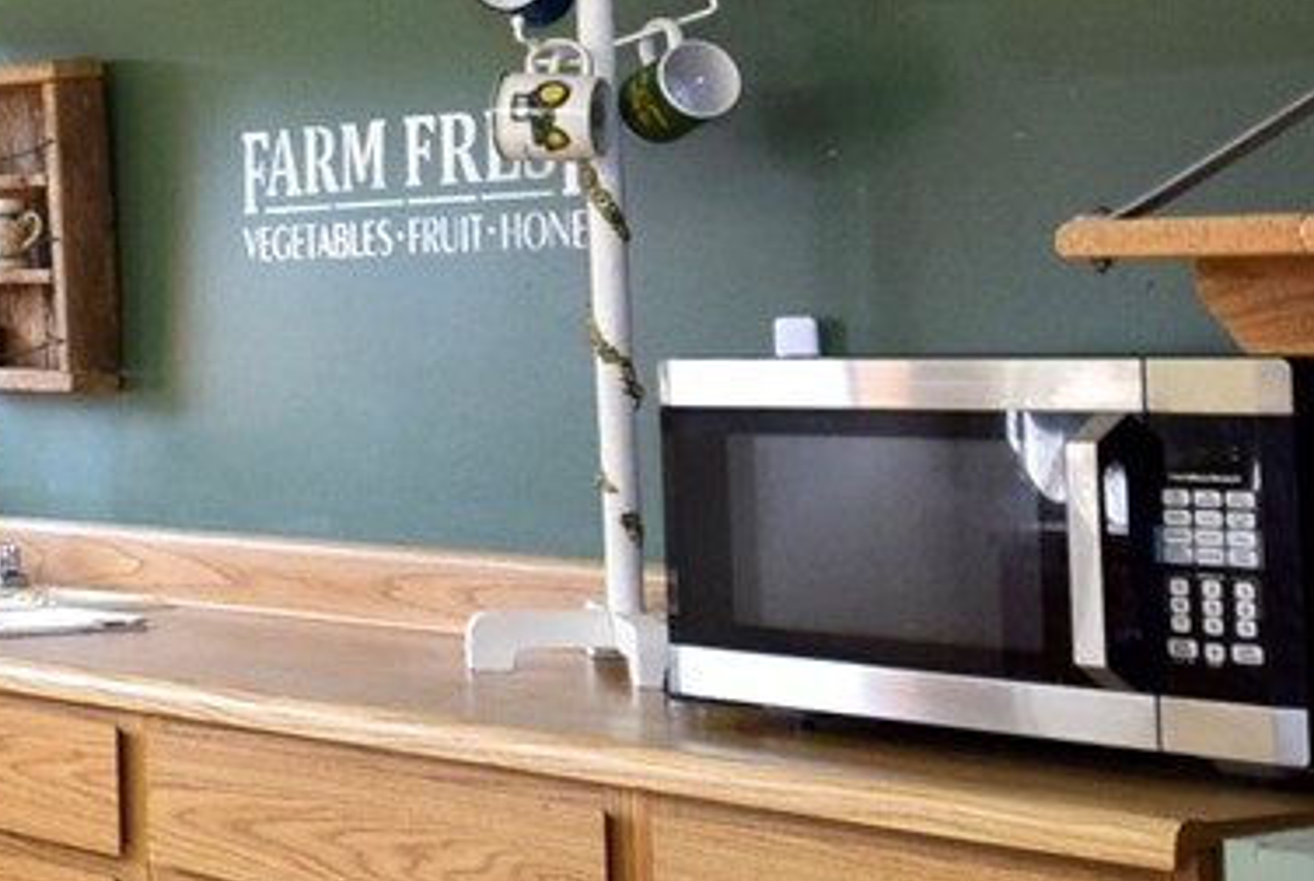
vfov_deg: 16.8
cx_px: -699
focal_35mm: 81
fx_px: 2961
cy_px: 185
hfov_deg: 20.9
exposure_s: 1/125
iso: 400
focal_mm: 12
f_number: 5.6
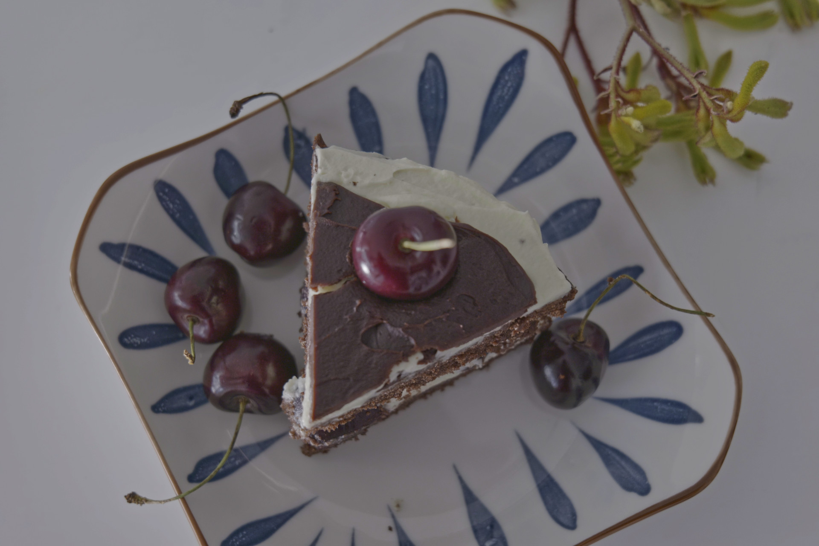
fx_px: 1183
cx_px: 410
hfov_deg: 38.2
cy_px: 273
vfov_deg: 26.0
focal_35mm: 52
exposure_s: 1/100
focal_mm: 52
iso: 1250
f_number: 5.4
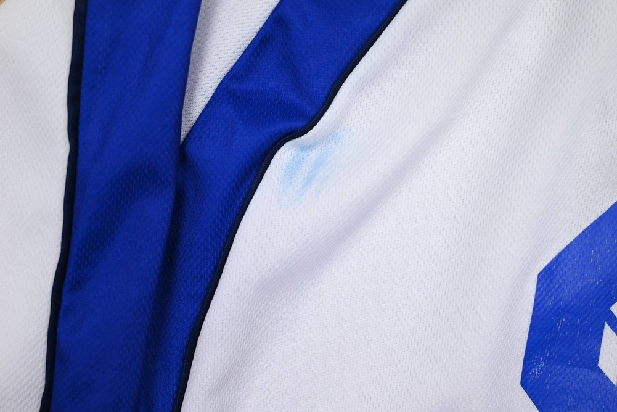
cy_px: 206
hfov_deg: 47.4
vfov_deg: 32.7
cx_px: 308
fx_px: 703
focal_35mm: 41
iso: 200
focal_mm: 41
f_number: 5.6
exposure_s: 1/200
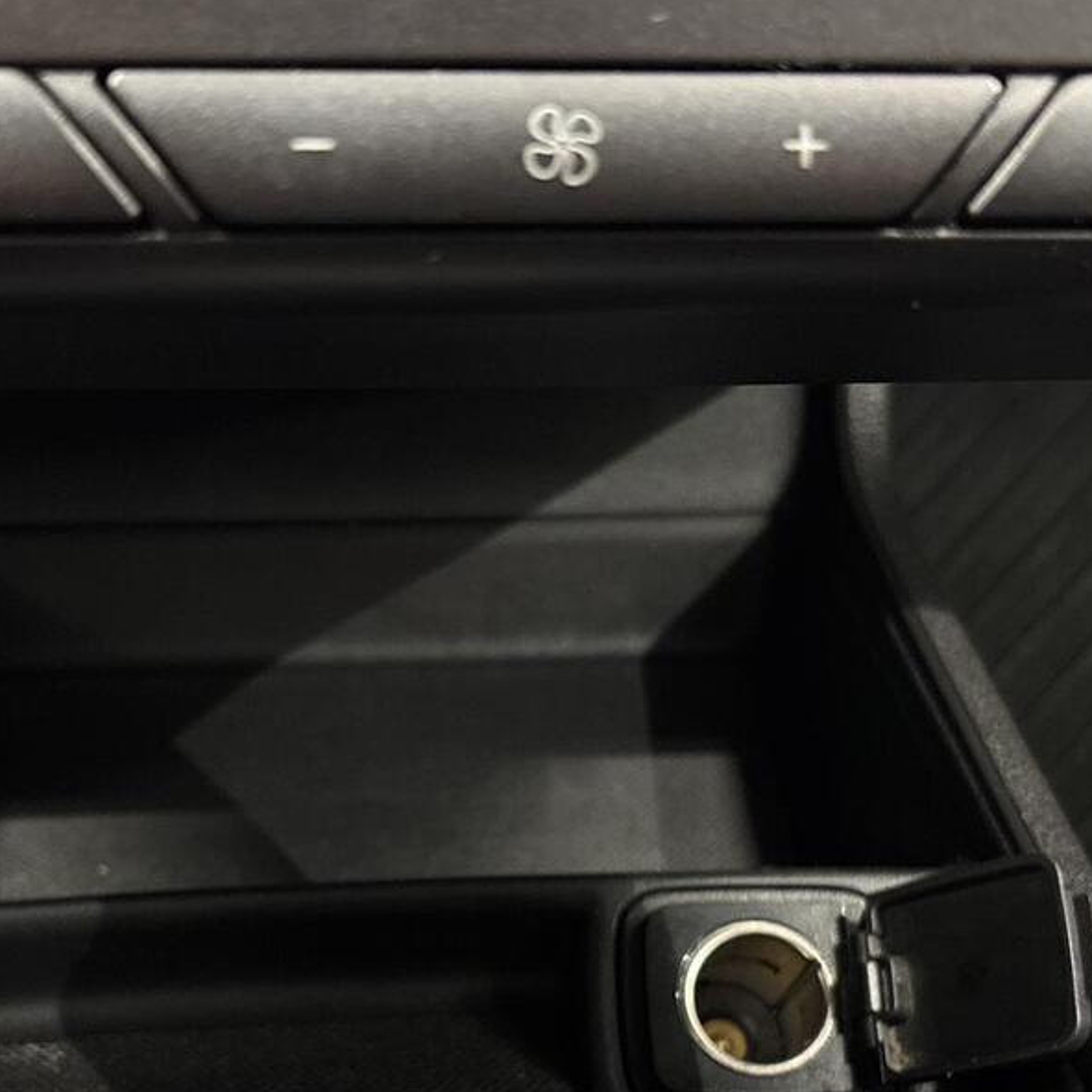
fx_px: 1999
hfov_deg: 30.5
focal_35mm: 56
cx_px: 466
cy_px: 837
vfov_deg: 30.0
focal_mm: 5.96
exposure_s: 1/27
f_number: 1.6
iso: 800
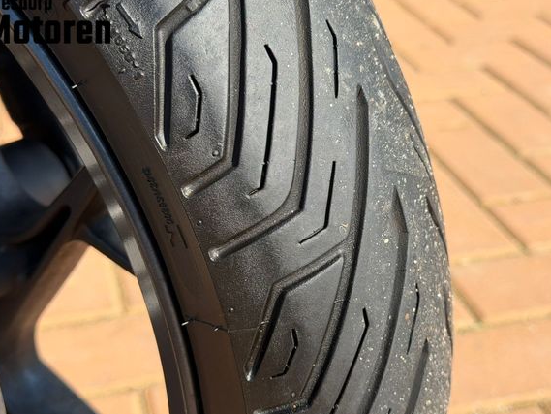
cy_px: 211
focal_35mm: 54
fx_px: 860
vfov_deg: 27.0
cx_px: 296
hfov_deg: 35.5
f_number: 1.78
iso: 64
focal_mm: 6.76
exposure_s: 1/2208
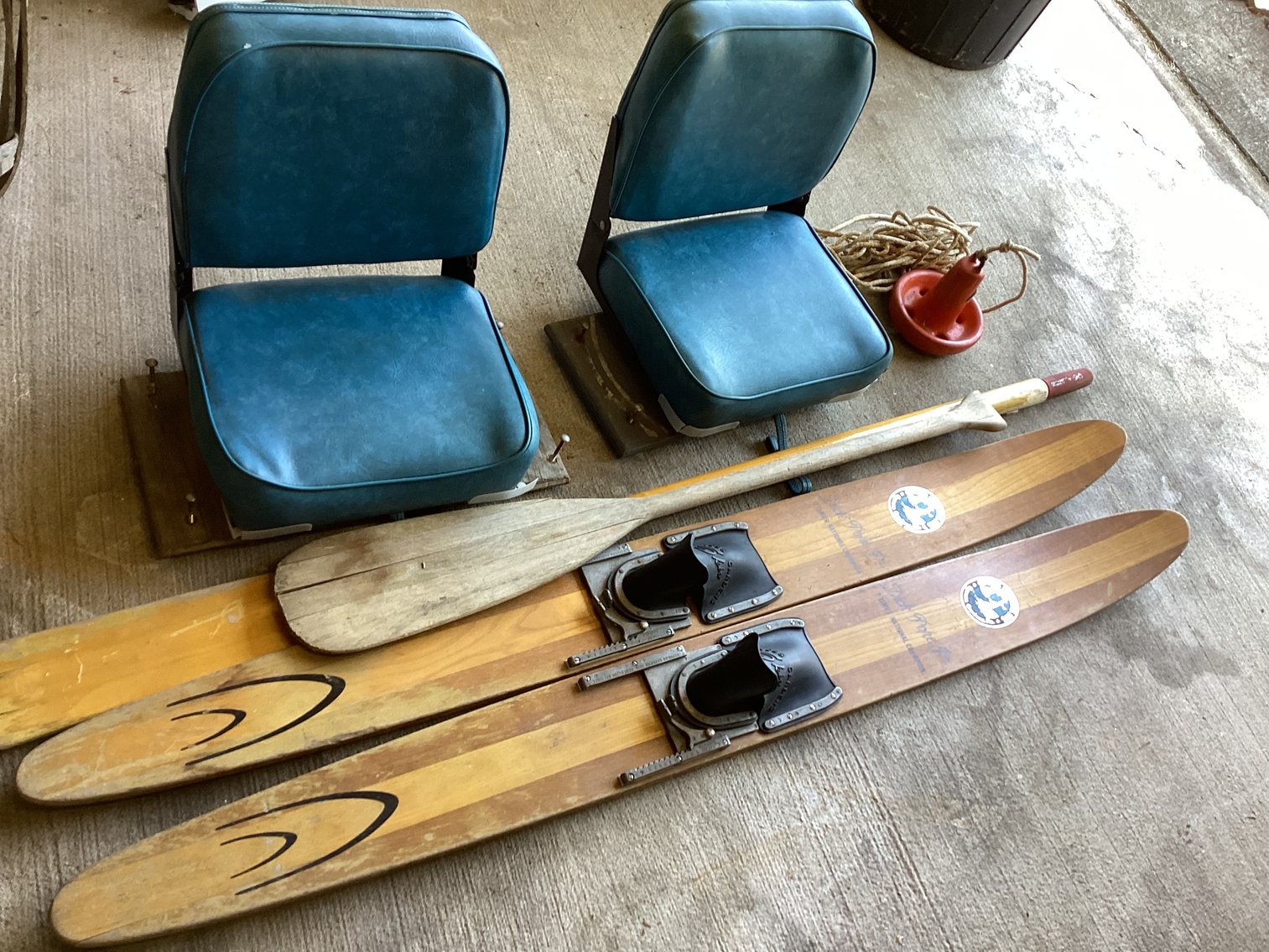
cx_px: 634
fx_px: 1137
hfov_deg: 58.3
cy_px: 476
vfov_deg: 45.4
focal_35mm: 31
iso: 80
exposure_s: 1/50
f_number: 2.4
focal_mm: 3.3
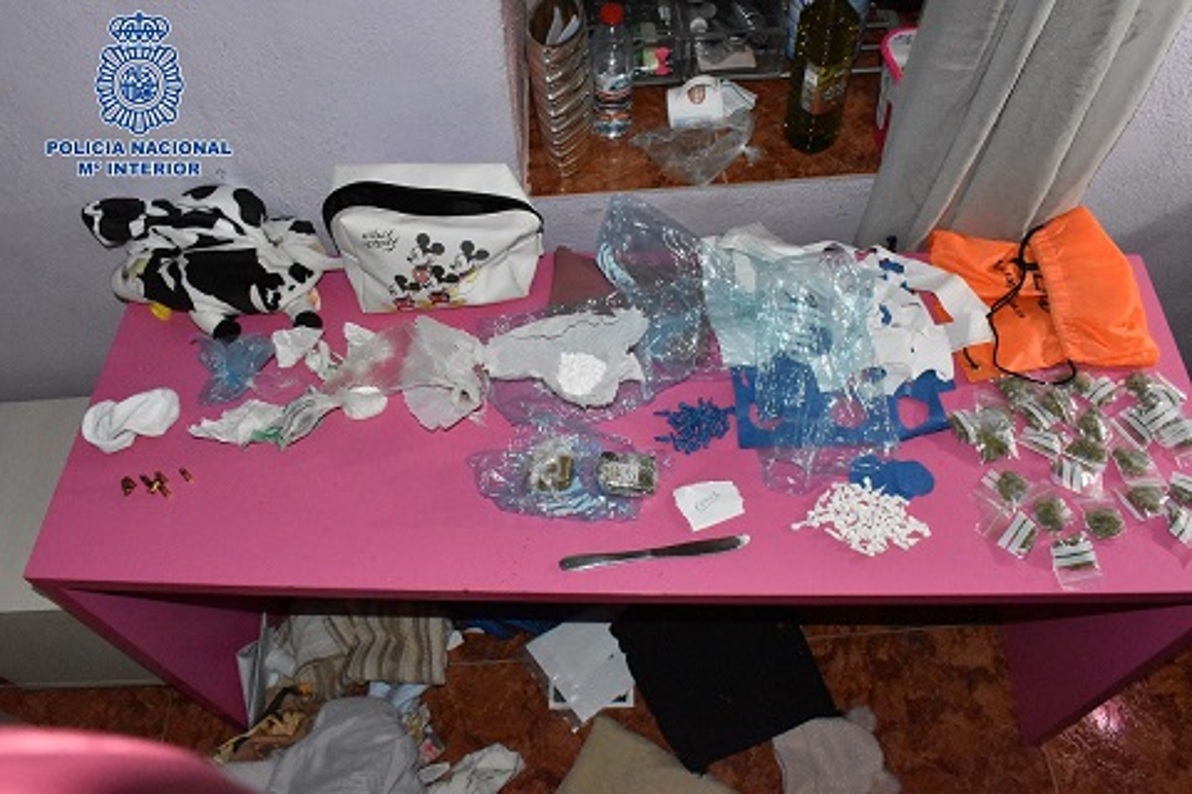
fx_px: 894
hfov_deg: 67.4
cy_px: 397
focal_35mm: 27
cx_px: 596
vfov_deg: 47.9
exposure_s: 1/80
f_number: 10
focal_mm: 18
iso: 7200
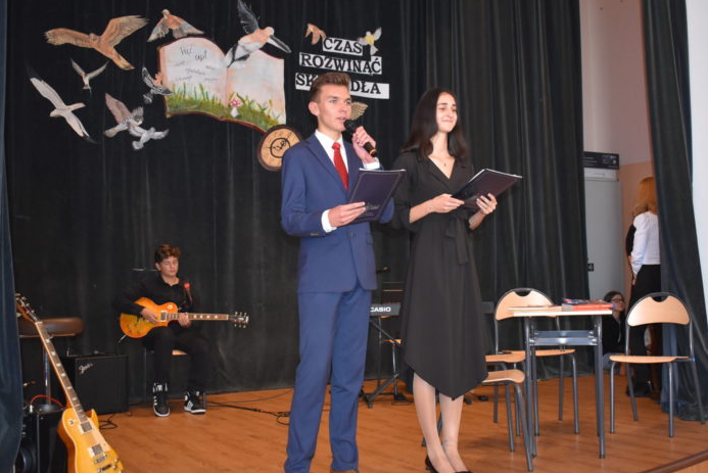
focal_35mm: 42
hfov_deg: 46.8
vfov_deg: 32.3
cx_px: 350
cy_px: 248
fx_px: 818
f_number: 4
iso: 1800
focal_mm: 25
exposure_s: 1/60
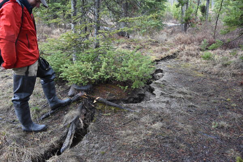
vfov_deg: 43.6
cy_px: 81
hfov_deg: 61.9
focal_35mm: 30
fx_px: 202
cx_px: 122
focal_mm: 20
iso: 800
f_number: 3.5
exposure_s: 1/400
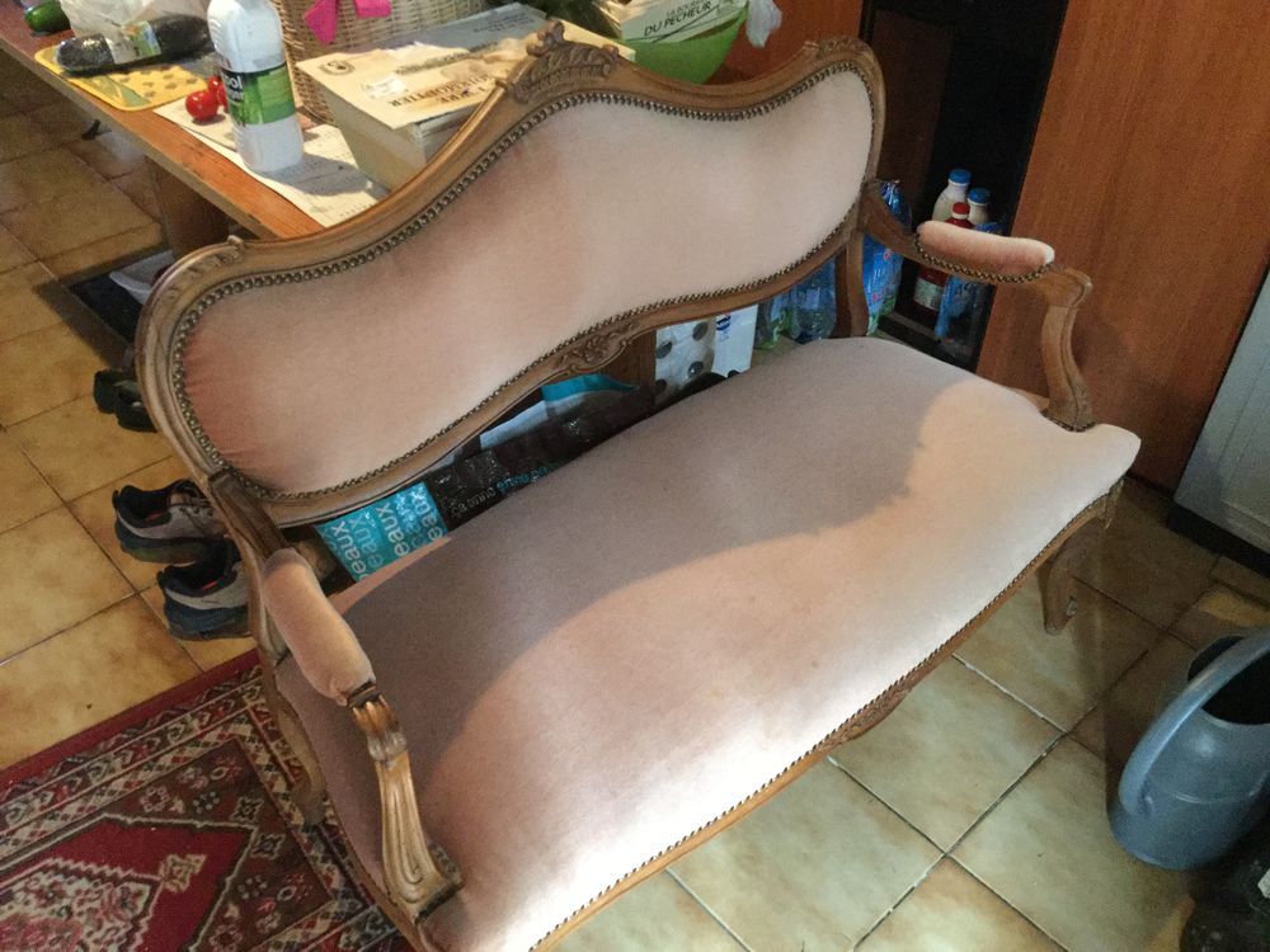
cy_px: 476
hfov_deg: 58.4
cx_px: 635
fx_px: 1137
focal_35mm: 31
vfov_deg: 45.4
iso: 400
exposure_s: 1/17
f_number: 2.4
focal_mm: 3.3
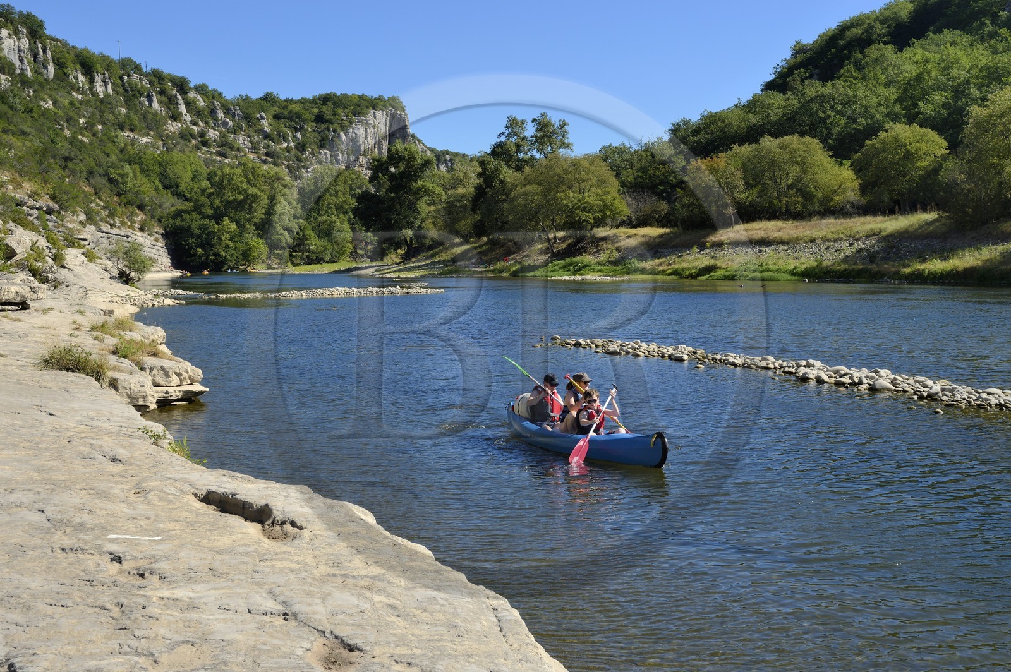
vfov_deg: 29.8
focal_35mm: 45
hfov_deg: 43.6
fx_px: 1263
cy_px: 336
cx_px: 506
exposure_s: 1/250
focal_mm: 45
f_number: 13
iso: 200
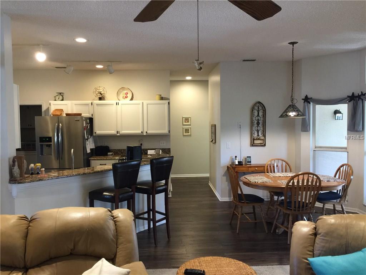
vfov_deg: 48.2
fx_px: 307
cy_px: 138
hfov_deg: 61.7
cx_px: 183
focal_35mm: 29
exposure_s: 1/15
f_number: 2.2
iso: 80
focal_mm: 4.15
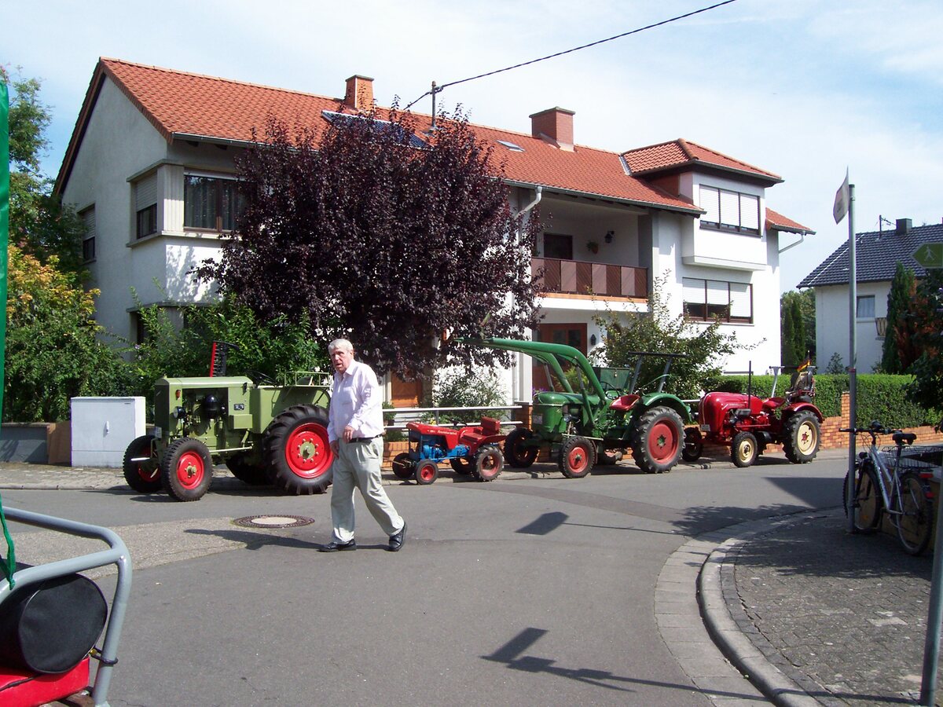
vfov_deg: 41.8
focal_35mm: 34
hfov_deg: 54.0
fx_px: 926
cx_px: 472
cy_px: 354
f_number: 5.1
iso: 80
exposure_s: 1/418
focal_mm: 5.6
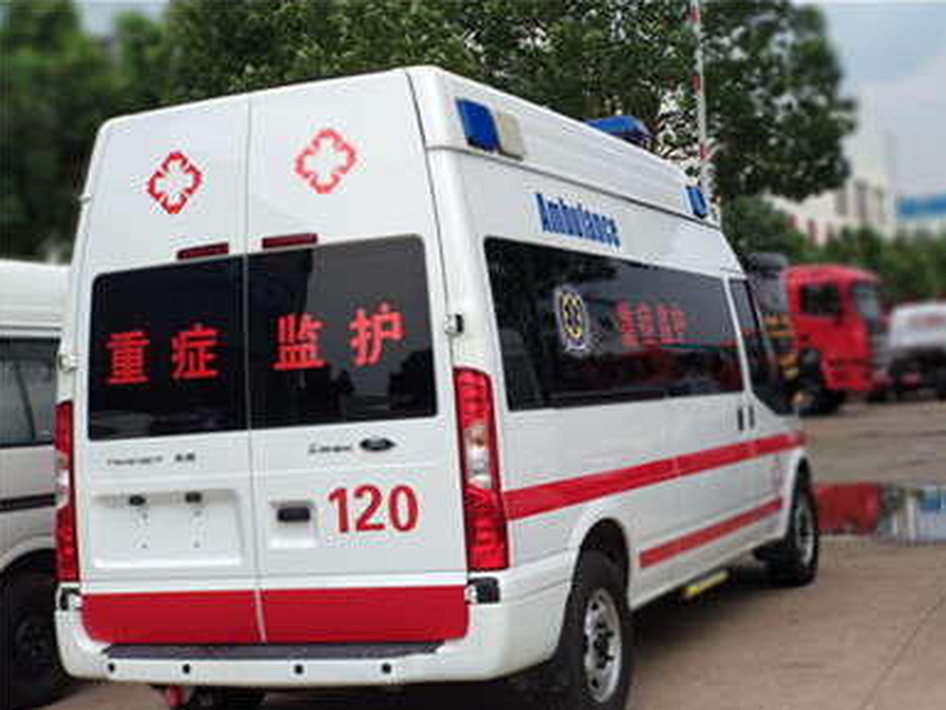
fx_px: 1476
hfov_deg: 35.5
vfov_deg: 27.0
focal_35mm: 54
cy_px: 366
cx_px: 484
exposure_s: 1/206
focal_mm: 5.99
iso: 100
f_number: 2.6
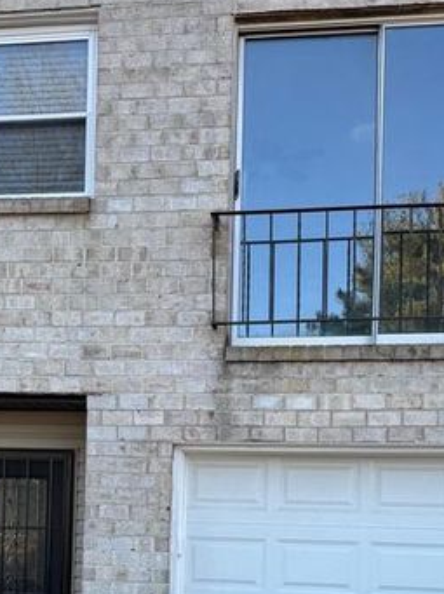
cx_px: 190
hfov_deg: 30.8
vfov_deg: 38.5
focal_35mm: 47
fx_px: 805
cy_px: 501
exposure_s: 1/506
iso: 80
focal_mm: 6.76
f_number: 1.78
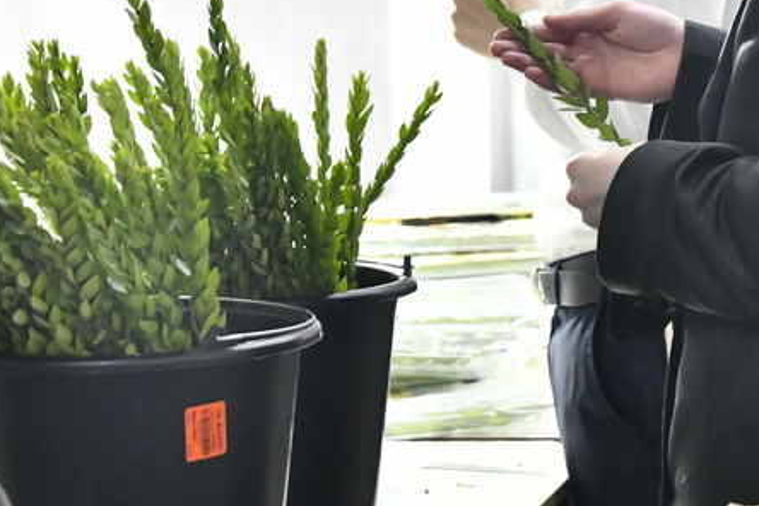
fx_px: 3858
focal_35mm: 183
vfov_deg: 7.4
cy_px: -172
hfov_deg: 11.1
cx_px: 860
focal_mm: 58
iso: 2500
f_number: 5
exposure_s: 1/80
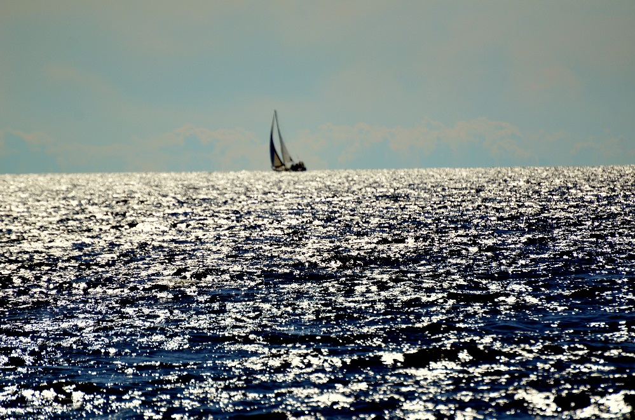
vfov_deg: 3.0
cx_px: 318
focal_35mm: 450
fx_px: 7919
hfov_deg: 4.6
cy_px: 210
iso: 640
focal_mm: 300
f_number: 5.6
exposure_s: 1/6400
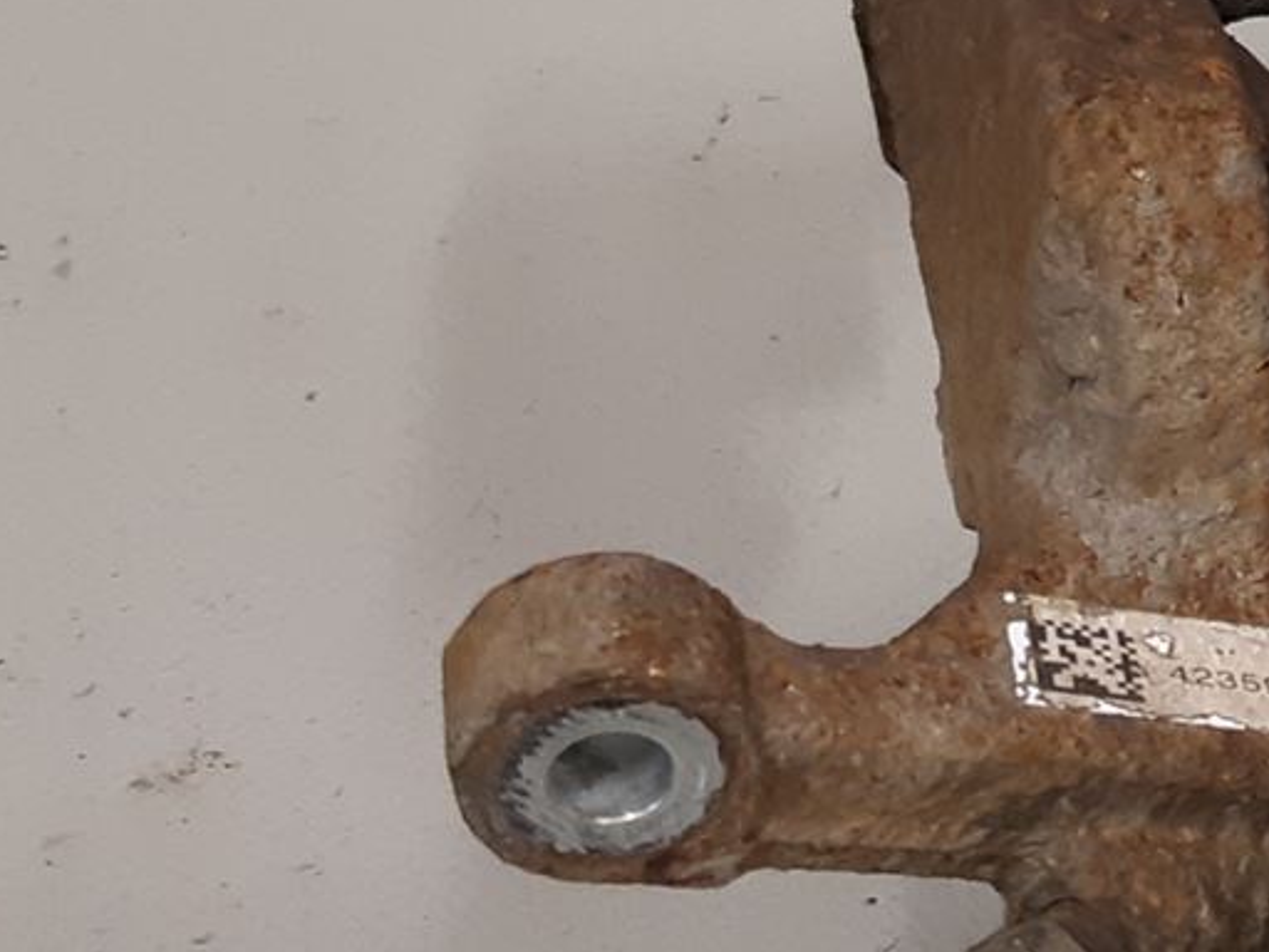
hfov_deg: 17.8
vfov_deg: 14.2
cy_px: 459
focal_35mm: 104
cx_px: 1594
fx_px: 3813
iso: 125
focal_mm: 3.93
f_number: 1.7
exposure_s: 1/50
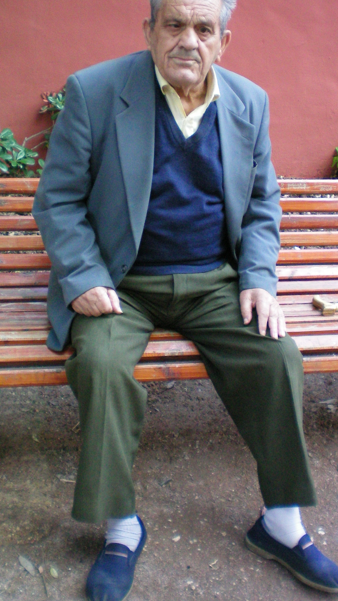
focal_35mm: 53
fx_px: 845
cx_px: 202
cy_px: 264
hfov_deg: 22.6
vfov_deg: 39.1
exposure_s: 1/60
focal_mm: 6.3
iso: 200
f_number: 3.1
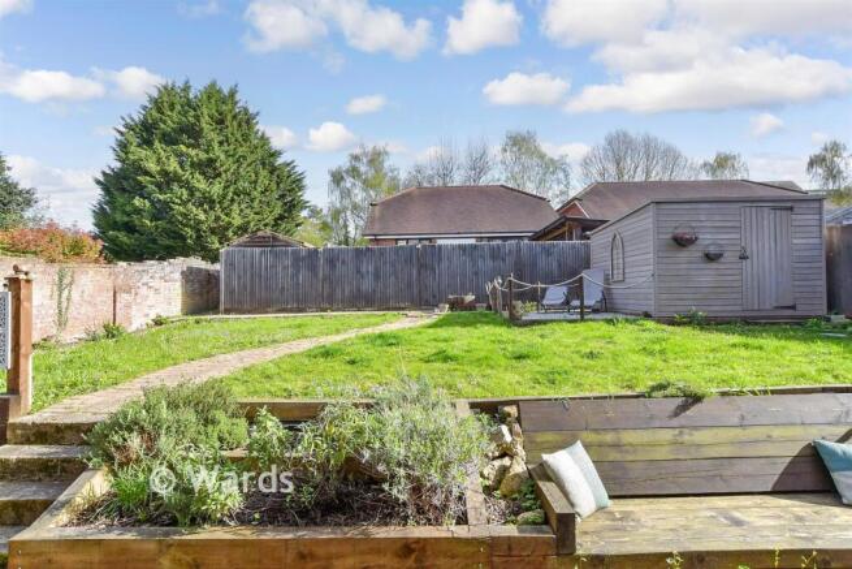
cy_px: 284
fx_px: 355
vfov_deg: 77.4
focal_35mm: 15
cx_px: 426
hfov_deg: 100.4
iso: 320
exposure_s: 1/320
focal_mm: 10
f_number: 8
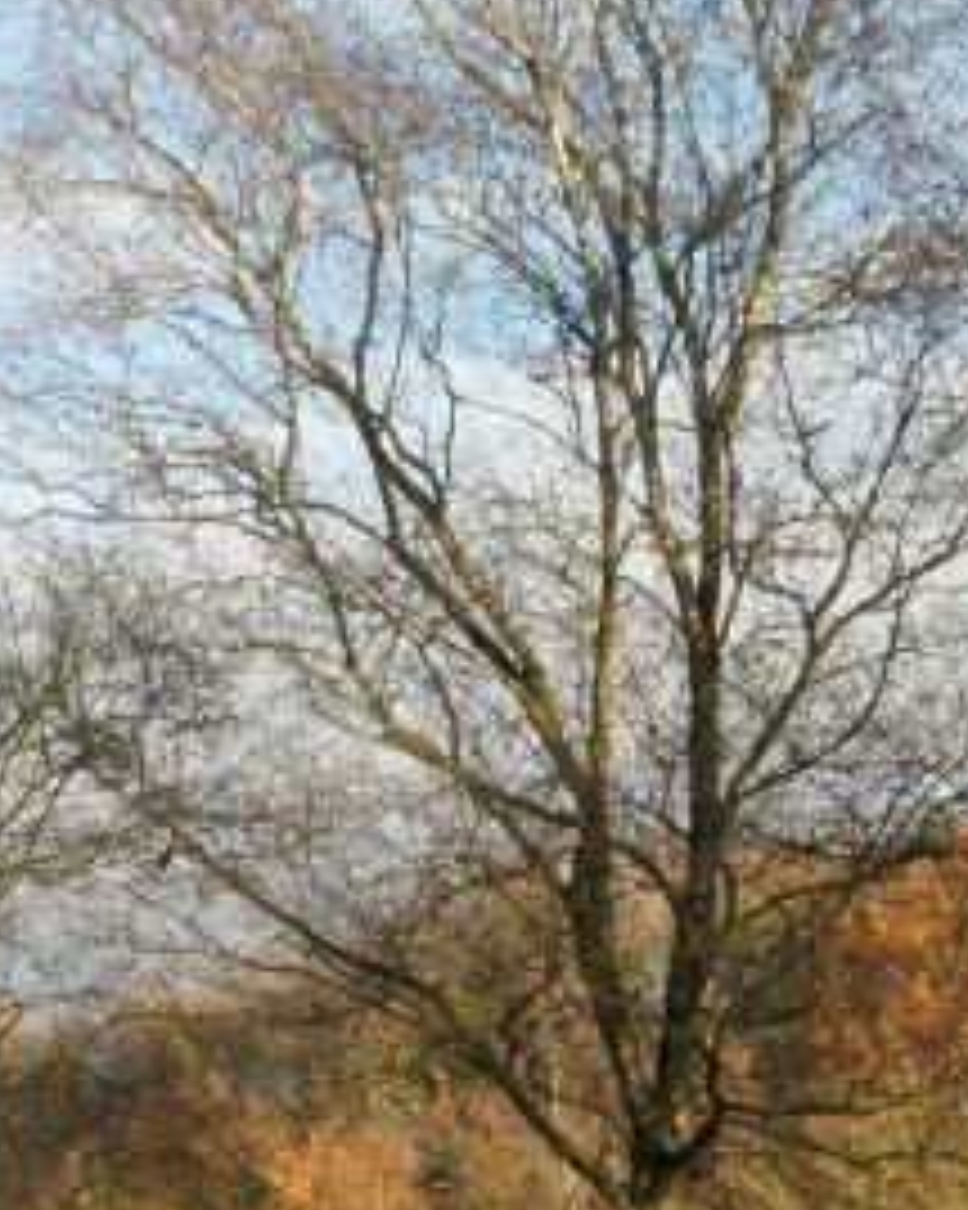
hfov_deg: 12.3
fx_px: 4479
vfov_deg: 14.9
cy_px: 1428
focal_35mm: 125
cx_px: 239
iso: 400
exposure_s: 1/200
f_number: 8
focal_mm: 12.8
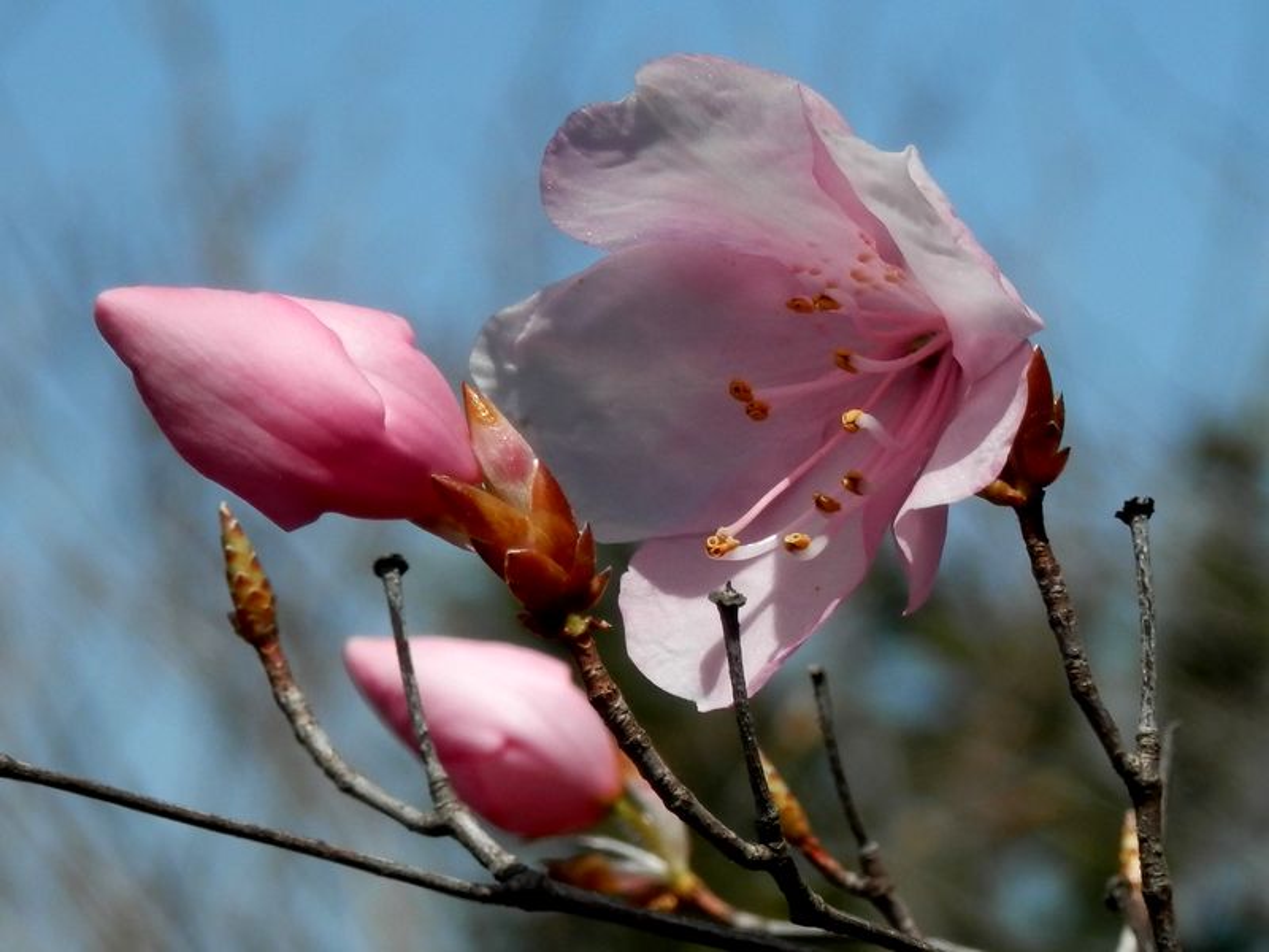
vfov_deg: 8.8
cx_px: 634
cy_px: 476
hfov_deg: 11.7
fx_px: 6195
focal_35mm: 169
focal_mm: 30.2
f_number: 5.7
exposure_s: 1/640
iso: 80
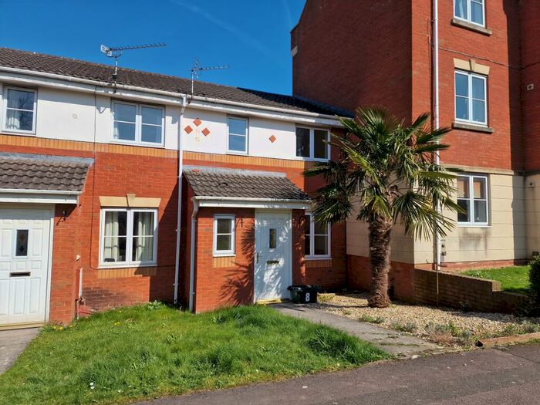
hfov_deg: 73.9
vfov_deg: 58.9
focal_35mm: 23
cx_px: 270
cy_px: 202
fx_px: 359
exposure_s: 1/1536
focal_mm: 6.4
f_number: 1.8
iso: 50
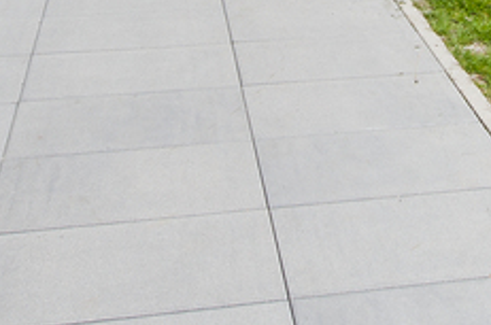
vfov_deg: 14.6
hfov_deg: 29.5
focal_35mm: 68
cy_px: -411
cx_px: 329
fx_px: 926
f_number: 11
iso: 250
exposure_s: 1/500
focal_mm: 14
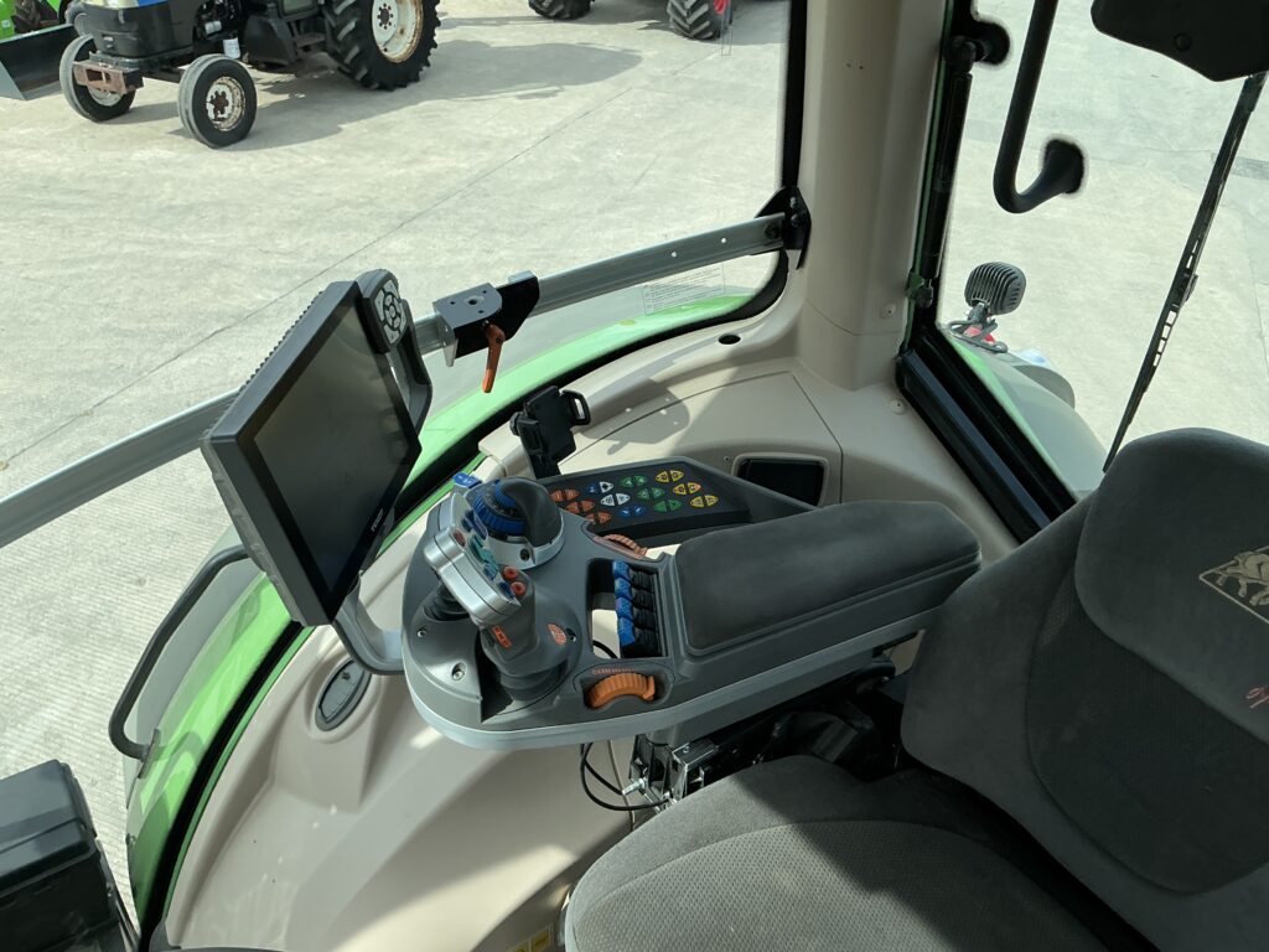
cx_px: 634
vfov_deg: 49.7
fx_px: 1026
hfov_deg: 63.4
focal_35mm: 28
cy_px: 476
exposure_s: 1/620
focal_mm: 3
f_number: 1.8
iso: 25
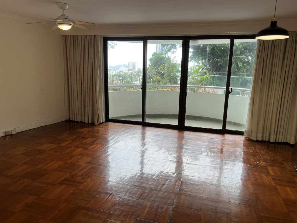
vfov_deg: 53.1
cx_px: 148
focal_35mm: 26
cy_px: 112
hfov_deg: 67.3
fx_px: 223
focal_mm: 5.7
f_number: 1.5
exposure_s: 1/100
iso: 32
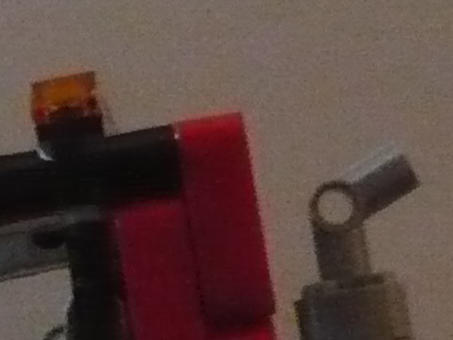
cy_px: 527
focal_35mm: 202
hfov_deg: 9.8
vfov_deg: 7.2
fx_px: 2643
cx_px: 374
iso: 800
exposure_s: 1/8
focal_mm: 5.8
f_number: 2.8
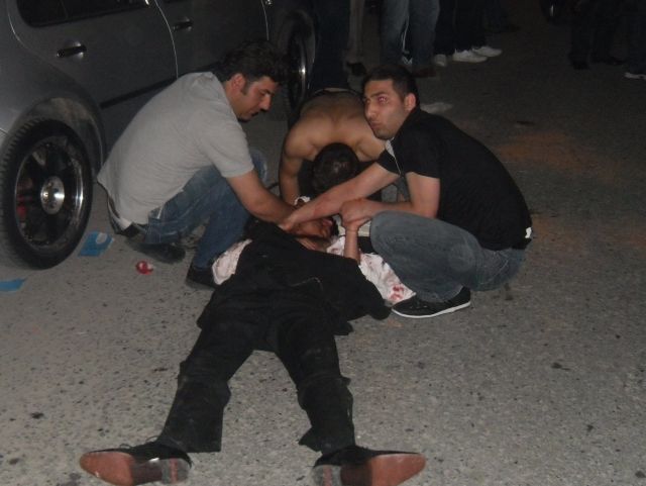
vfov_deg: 41.8
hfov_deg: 53.9
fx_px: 635
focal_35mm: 34
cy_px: 243
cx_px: 323
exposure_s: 1/45
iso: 400
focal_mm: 6
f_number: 2.8
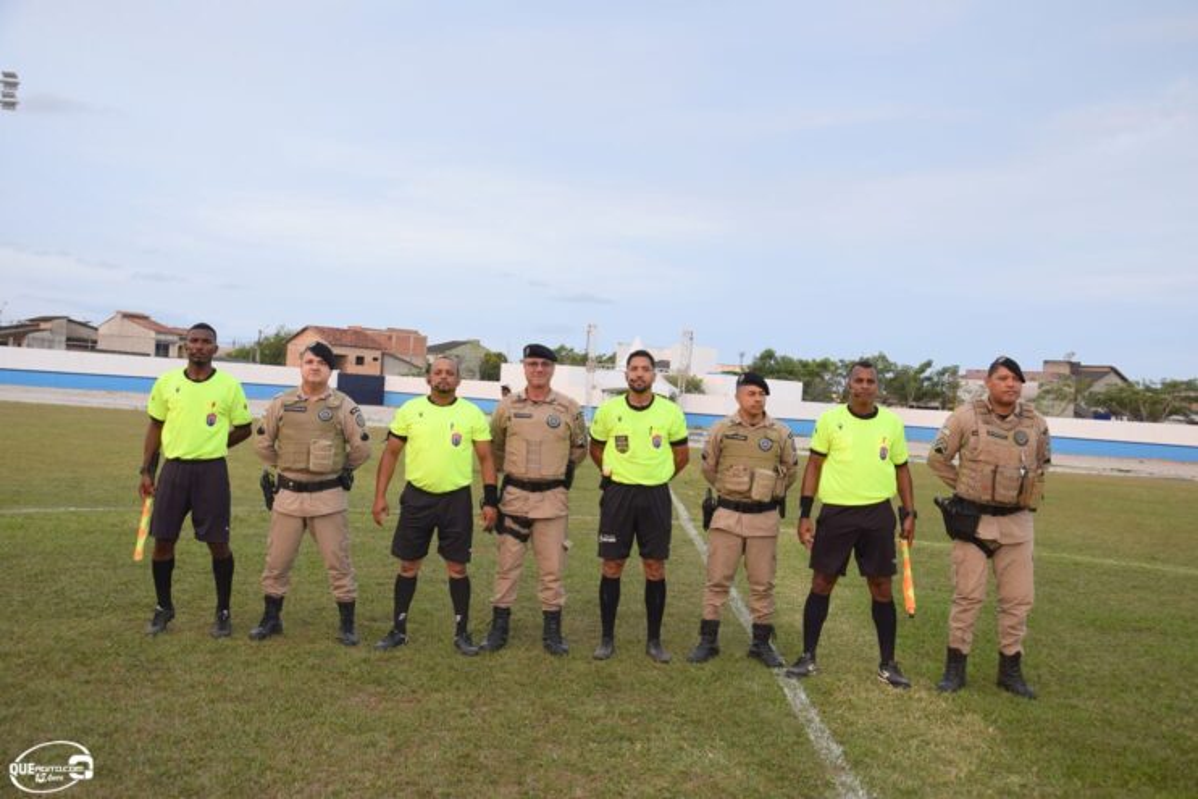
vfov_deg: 41.7
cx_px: 599
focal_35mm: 32
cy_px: 400
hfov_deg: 59.5
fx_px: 1048
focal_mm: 21
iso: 400
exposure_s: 1/100
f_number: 5
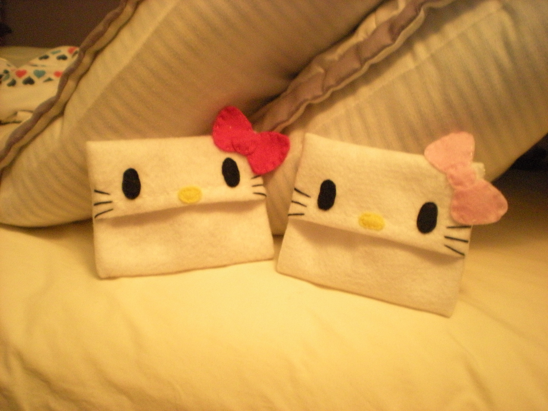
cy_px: 206
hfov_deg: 49.0
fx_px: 602
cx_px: 274
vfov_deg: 37.7
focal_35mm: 38
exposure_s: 1/8.5
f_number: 3.1
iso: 631
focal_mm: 6.3
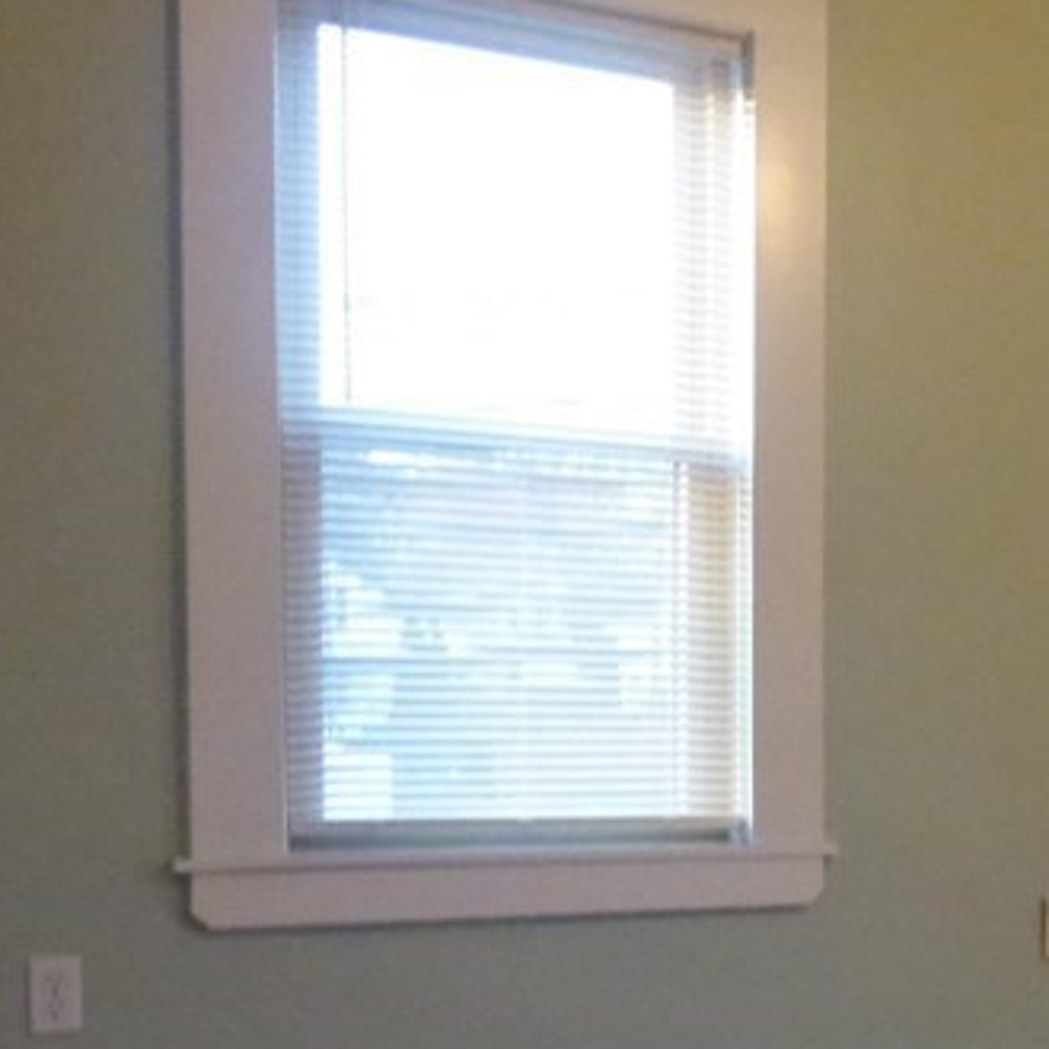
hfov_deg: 22.7
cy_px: 803
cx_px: 1435
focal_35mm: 66
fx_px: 2263
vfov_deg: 25.7
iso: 400
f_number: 3.3
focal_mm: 4.3
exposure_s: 1/20
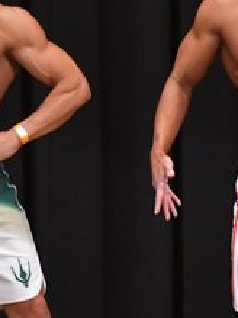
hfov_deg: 2.2
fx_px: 6295
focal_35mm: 686
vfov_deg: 2.9
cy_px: 195
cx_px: 384
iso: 6400
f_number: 5.6
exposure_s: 1/400
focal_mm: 135
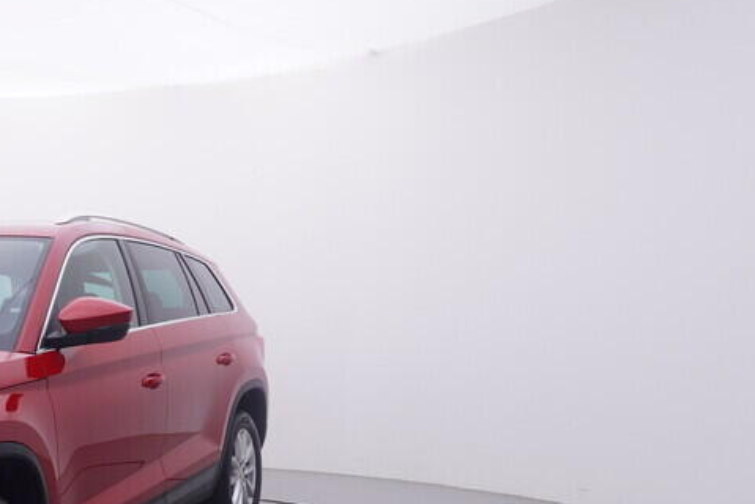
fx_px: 1009
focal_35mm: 48
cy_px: 439
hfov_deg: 36.5
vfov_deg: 27.2
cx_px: -14
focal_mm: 15
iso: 200
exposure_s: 1/80
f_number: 5
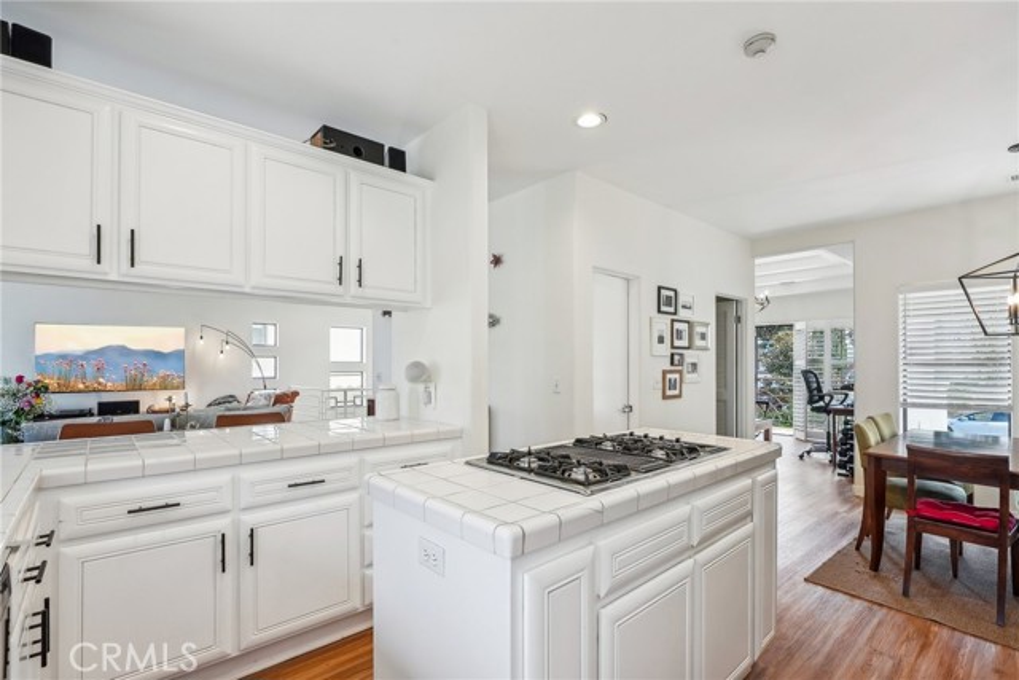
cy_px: 340
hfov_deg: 96.7
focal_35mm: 16
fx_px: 453
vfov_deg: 73.8
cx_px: 510
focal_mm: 16
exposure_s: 1/30
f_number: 8
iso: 400
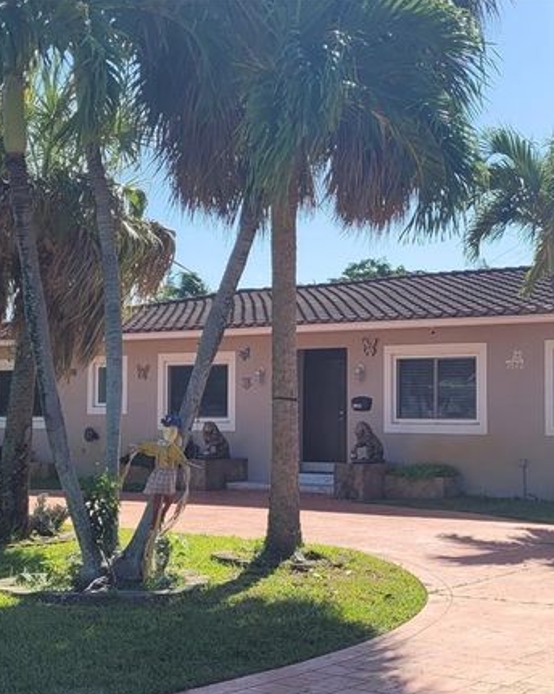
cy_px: 353
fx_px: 718
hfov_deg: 41.5
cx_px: 378
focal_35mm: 35
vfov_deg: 51.6
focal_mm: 5.4
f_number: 1.8
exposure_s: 1/2572
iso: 40
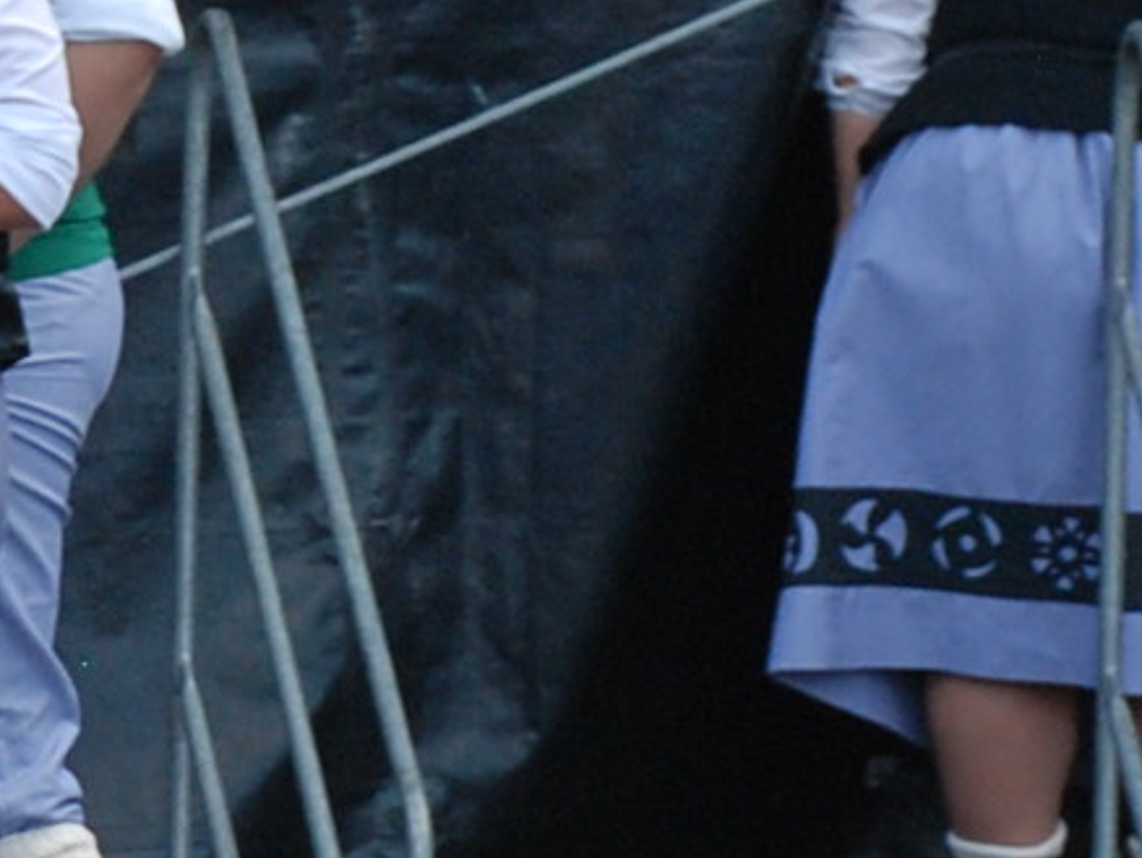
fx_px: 18287
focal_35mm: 554
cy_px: 754
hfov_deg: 3.5
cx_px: -1489
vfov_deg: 2.7
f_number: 5.3
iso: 360
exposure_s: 1/125
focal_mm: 58
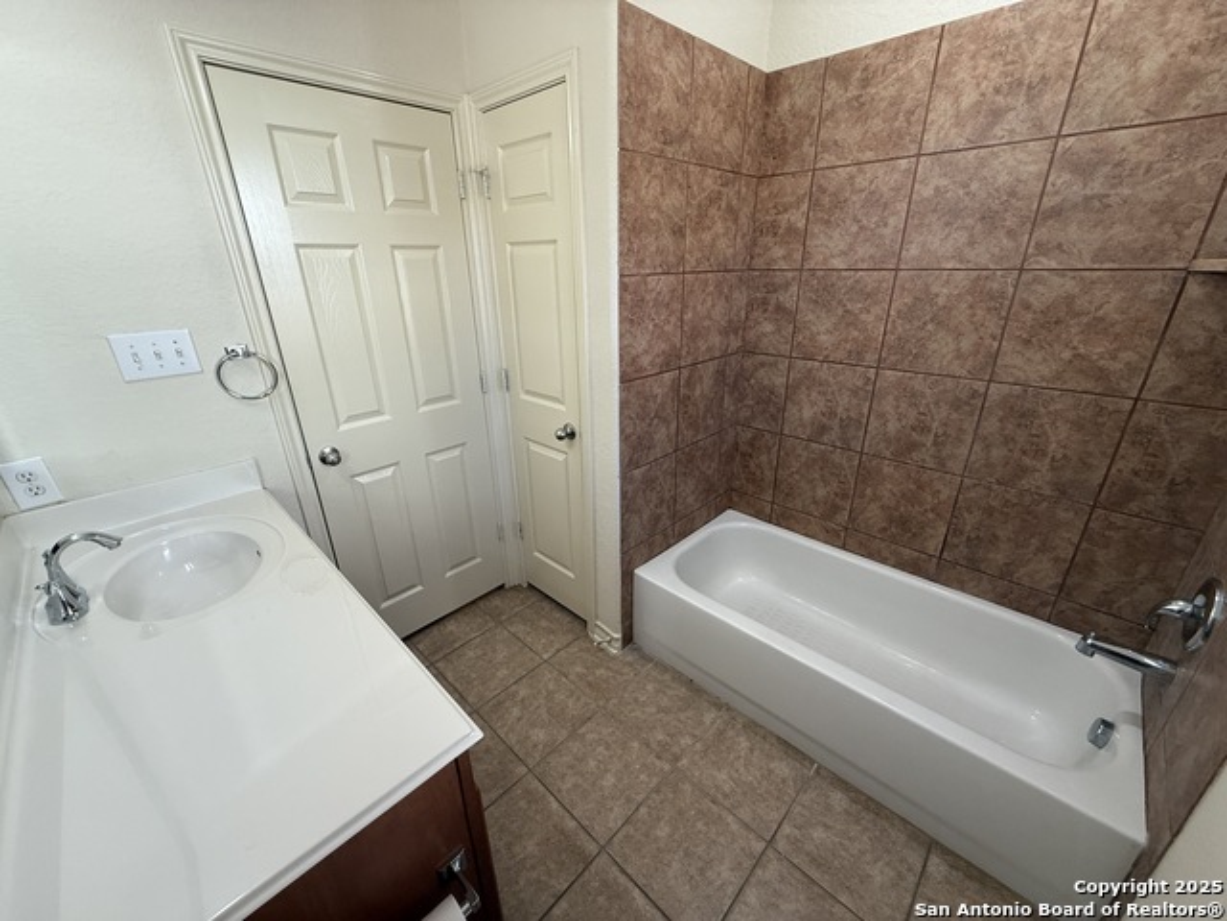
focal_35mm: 14
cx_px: 614
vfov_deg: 85.7
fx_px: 496
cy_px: 460
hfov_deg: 102.1
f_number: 2.2
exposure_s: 1/120
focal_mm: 2.22
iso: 250
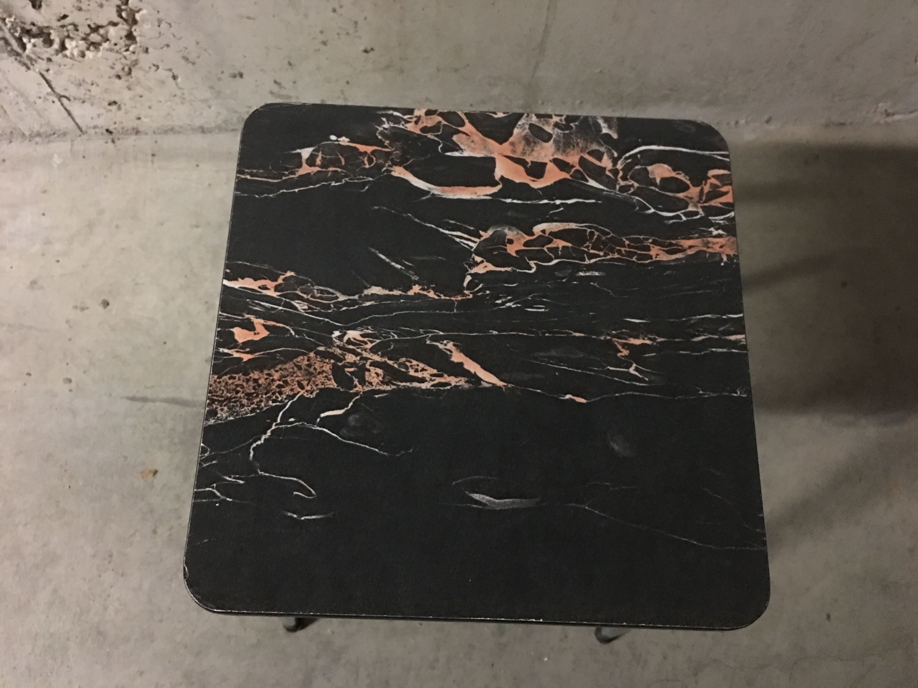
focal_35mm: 29
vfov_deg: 48.2
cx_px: 459
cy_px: 344
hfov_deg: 61.7
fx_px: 769
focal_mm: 4.15
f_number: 2.2
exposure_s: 1/4
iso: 160
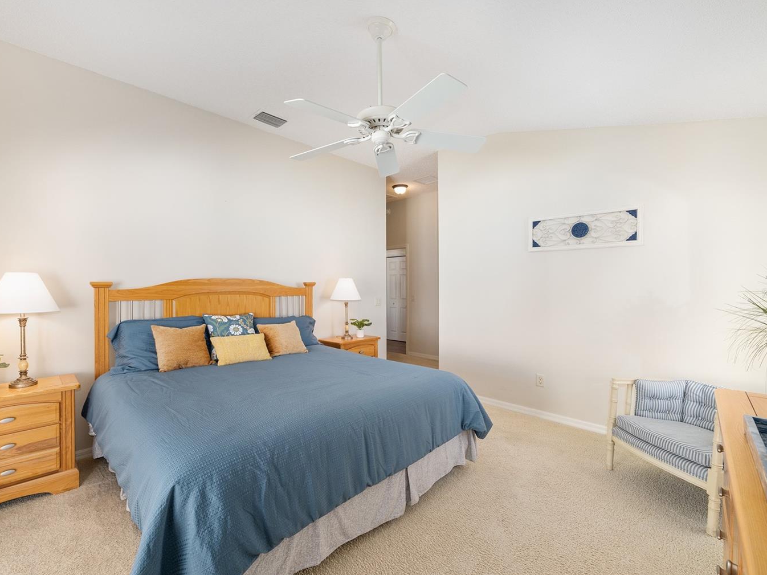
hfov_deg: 94.4
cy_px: 293
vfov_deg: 78.1
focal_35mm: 16
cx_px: 357
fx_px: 354
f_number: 8
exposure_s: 1/30
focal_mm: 14
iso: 400
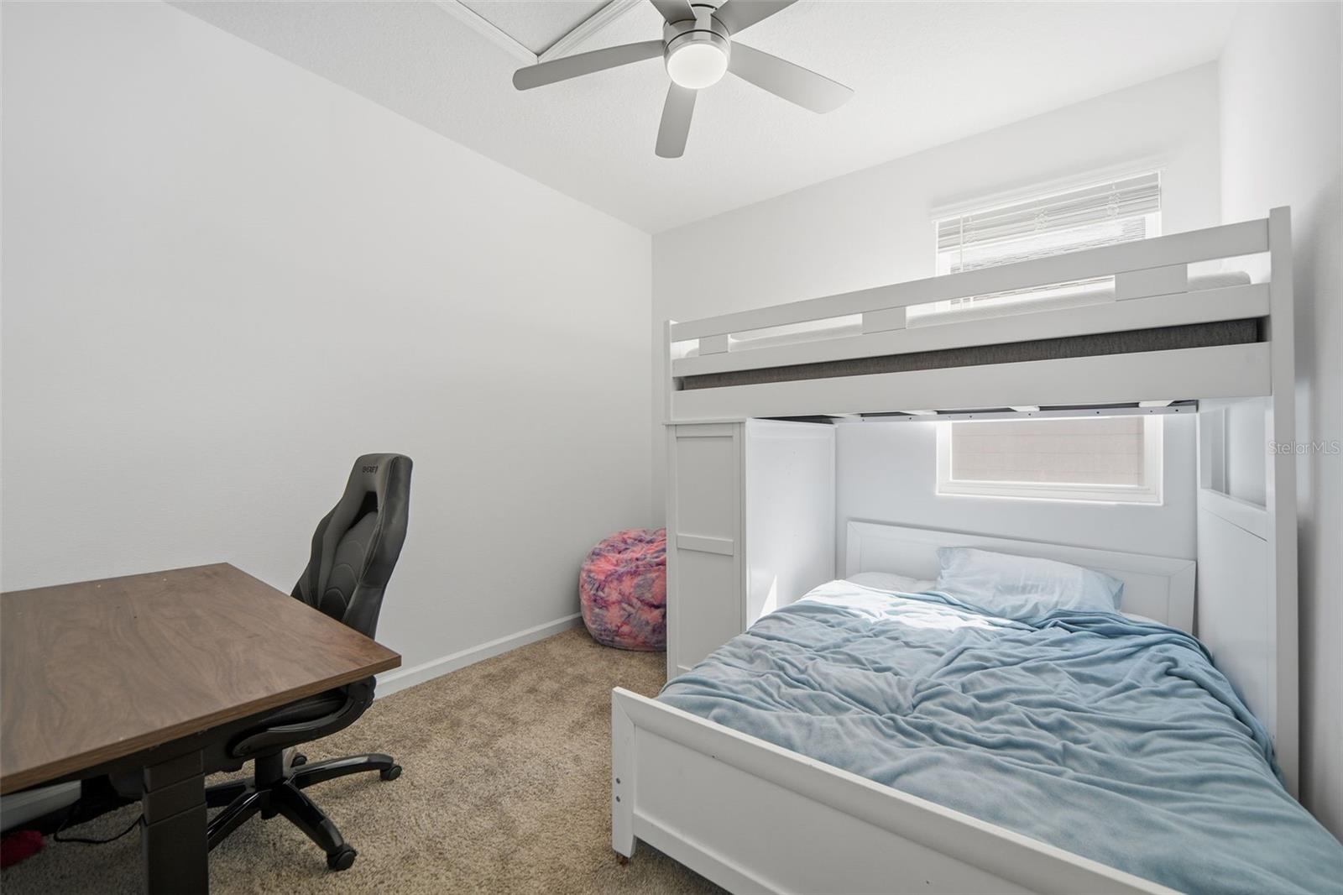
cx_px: 672
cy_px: 448
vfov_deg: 81.2
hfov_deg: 104.3
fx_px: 522
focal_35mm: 14
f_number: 8
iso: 125
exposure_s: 1/125
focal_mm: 14
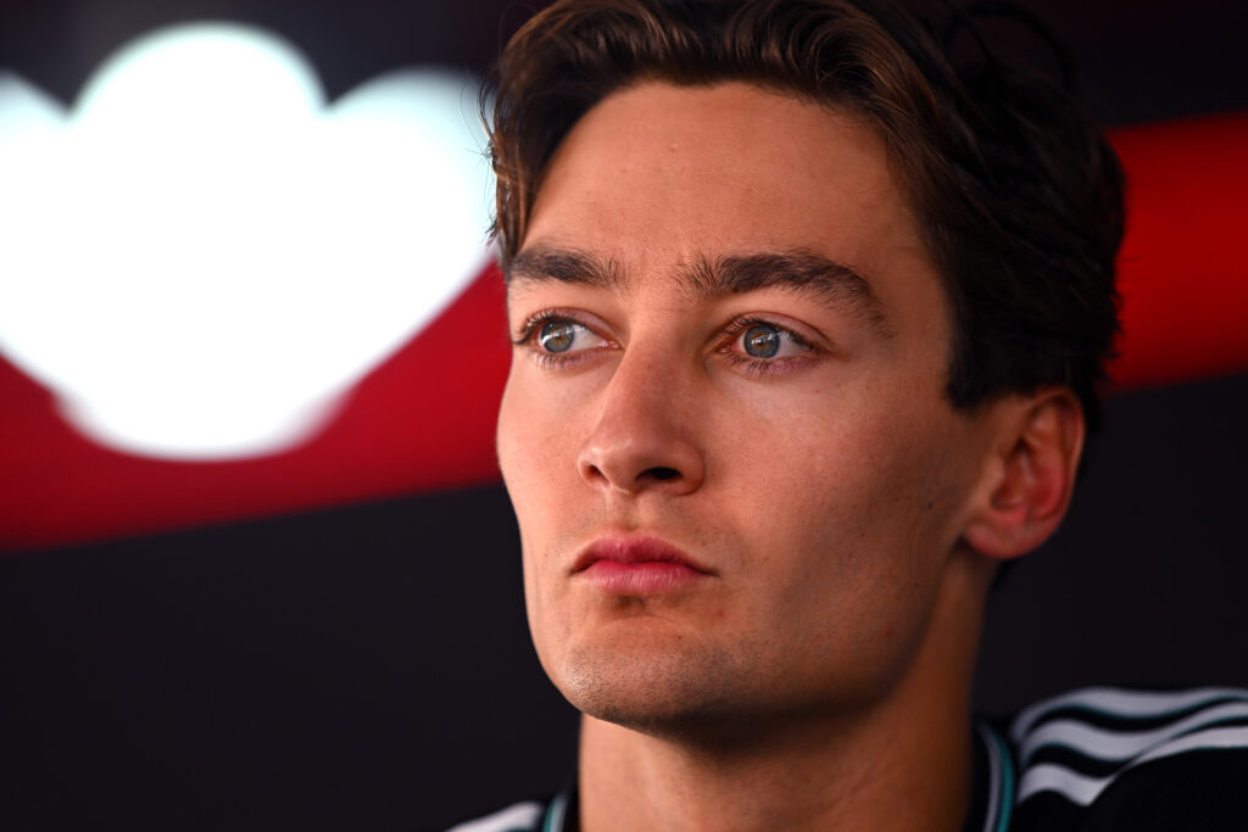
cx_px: 624
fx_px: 13868
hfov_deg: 5.2
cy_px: 416
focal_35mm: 400
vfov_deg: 3.4
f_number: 2.8
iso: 800
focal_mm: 400
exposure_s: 1/1000
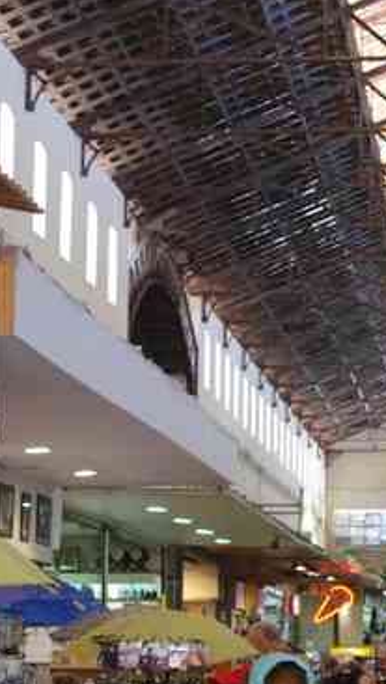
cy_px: 491
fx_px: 2088
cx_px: 434
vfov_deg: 18.5
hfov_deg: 10.4
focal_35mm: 115
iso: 3200
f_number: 5.6
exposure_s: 1/50
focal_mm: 26.9
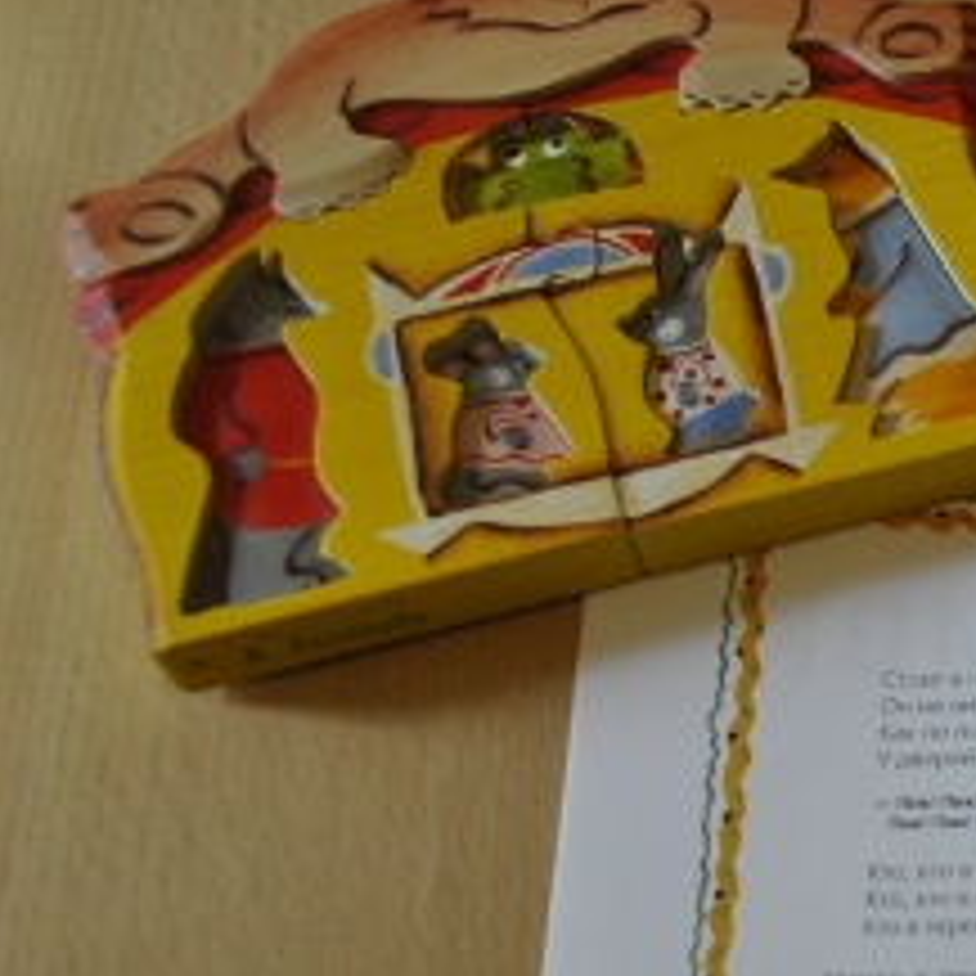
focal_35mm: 94
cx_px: 1291
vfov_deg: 18.3
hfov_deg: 17.3
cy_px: 760
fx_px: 3007
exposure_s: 1/60
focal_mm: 25
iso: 220
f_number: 4
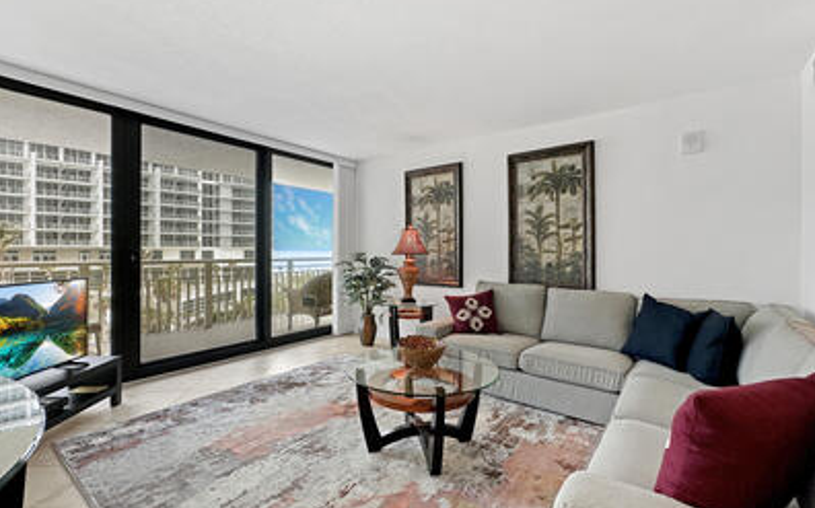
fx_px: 333
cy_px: 263
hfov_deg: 101.5
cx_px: 410
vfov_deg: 74.7
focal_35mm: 15
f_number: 2.2
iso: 500
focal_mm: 2.22
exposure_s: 1/30
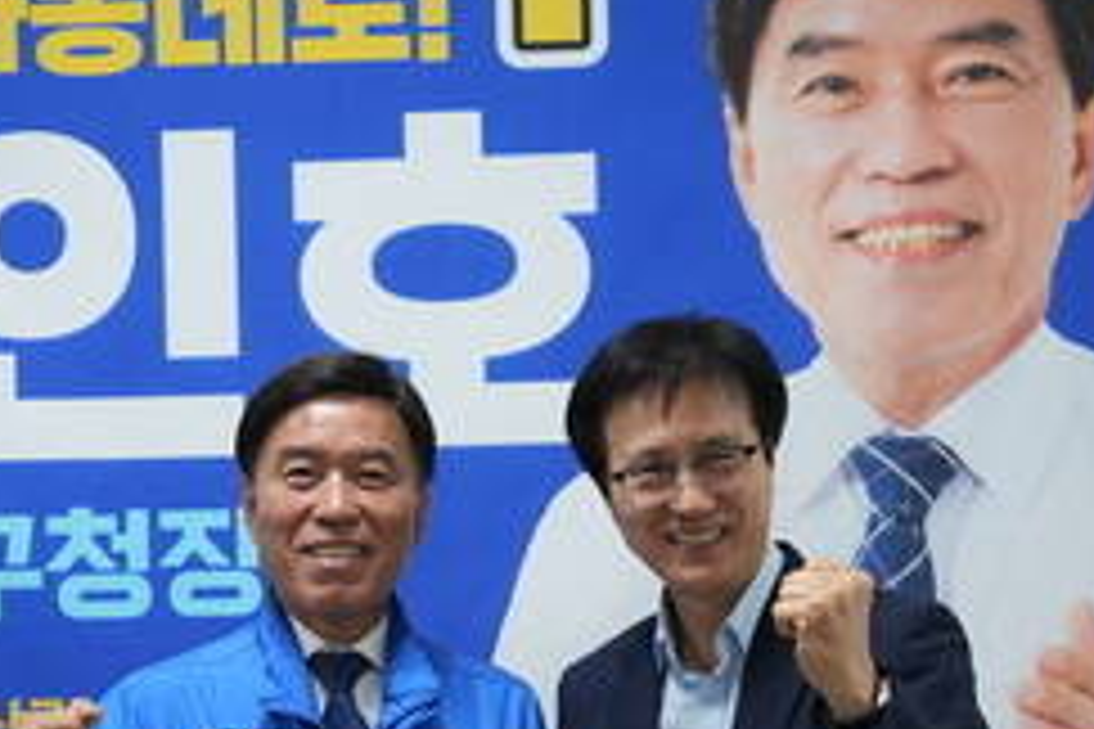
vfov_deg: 18.3
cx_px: 450
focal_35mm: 74
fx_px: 2249
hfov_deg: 27.3
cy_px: 580
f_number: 2.8
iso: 1000
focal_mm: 30
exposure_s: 1/250
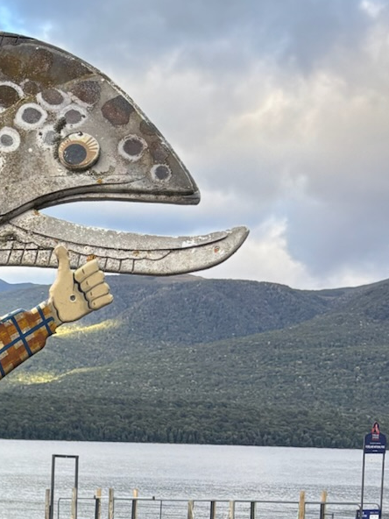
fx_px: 1349
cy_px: 614
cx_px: -236
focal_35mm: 90
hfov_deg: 14.9
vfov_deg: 20.4
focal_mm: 5.96
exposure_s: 1/500
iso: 50
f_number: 1.6
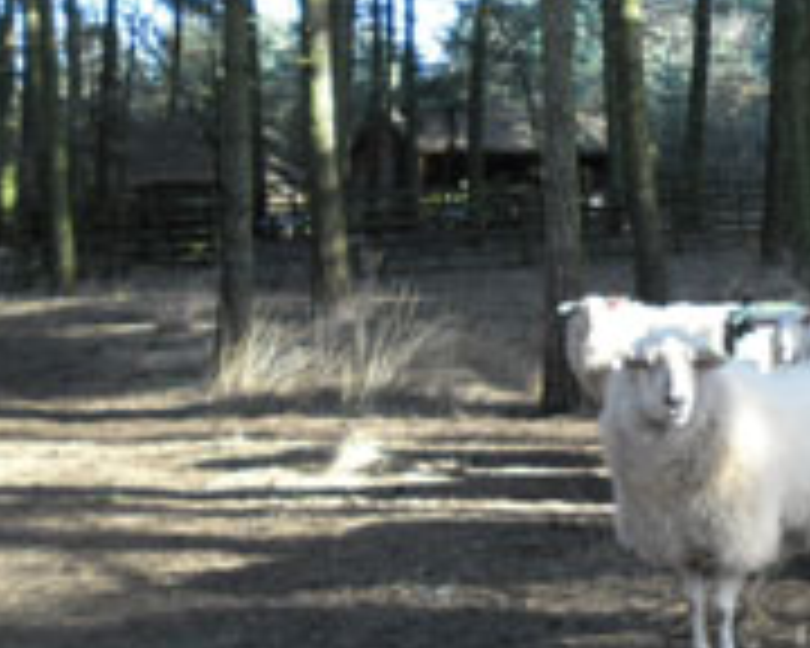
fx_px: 1582
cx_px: 891
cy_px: 270
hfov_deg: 26.5
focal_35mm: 66
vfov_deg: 23.1
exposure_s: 1/66
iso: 100
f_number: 3.5
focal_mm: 4.9
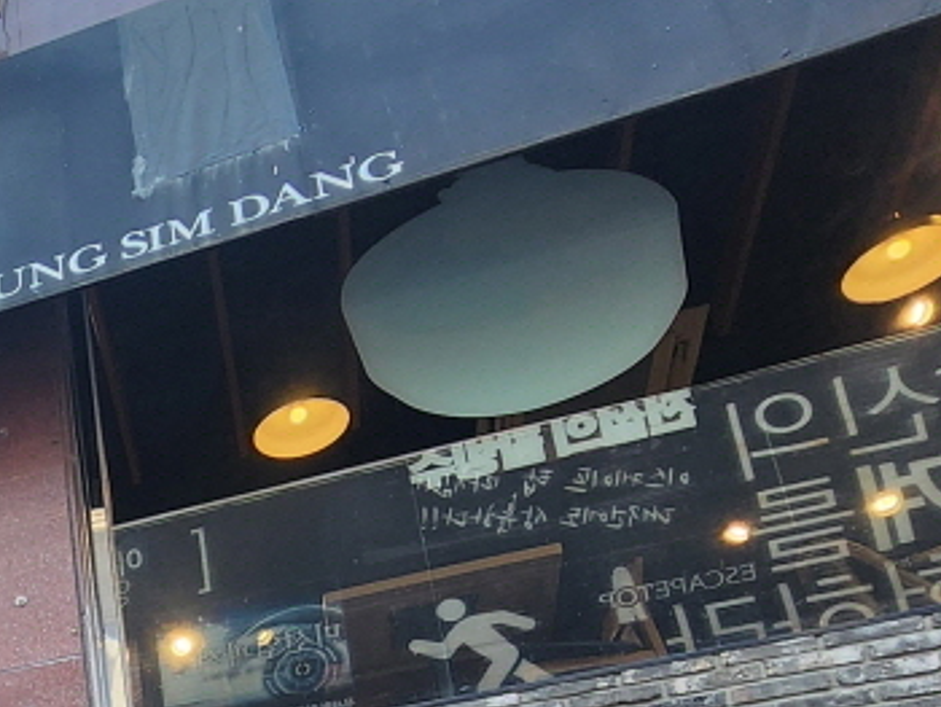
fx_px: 1415
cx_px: -325
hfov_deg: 28.9
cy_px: 962
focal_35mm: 52
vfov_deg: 24.0
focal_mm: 2.2
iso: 64
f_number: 2.2
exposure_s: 1/120
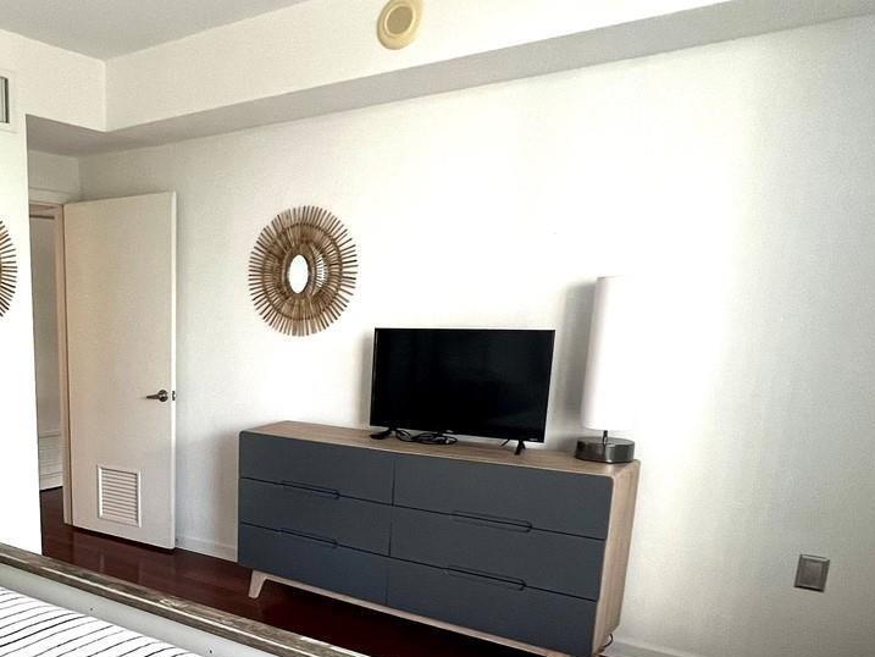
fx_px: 733
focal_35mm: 29
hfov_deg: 56.5
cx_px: 156
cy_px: 479
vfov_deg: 46.8
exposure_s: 1/120
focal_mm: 1.57
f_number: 1.8
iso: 160
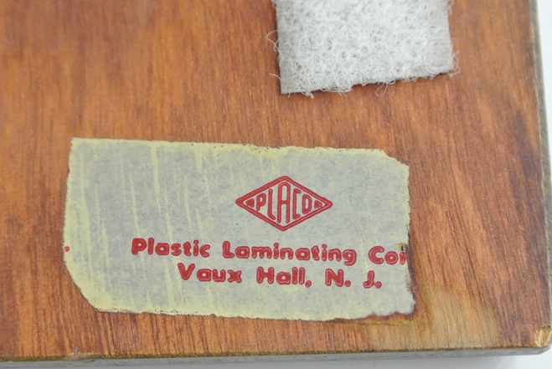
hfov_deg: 24.7
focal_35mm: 82
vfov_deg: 16.7
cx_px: 271
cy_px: 226
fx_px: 1259
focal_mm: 20.3
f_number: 5
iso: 800
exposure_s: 1/40
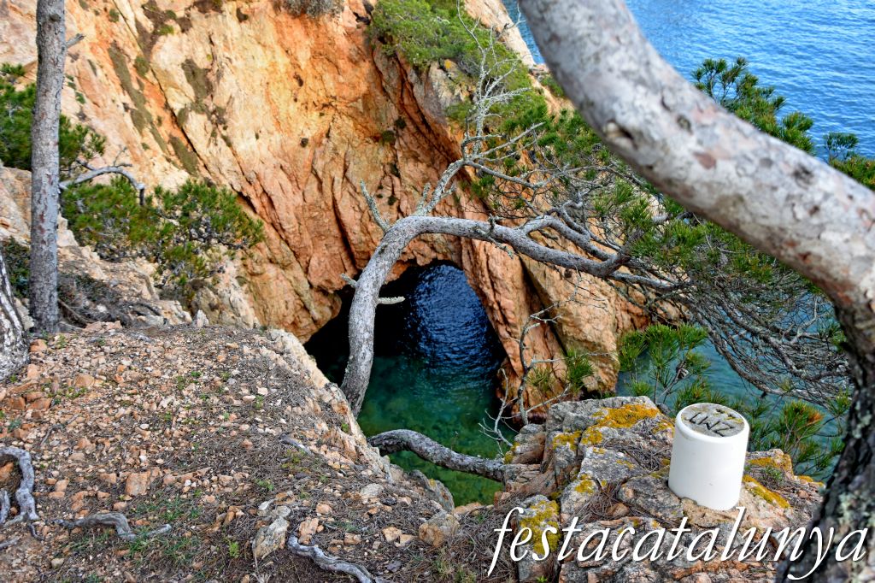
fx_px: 948
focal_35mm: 39
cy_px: 292
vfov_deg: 34.2
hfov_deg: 49.6
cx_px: 438
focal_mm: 26
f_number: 4
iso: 100
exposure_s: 1/60
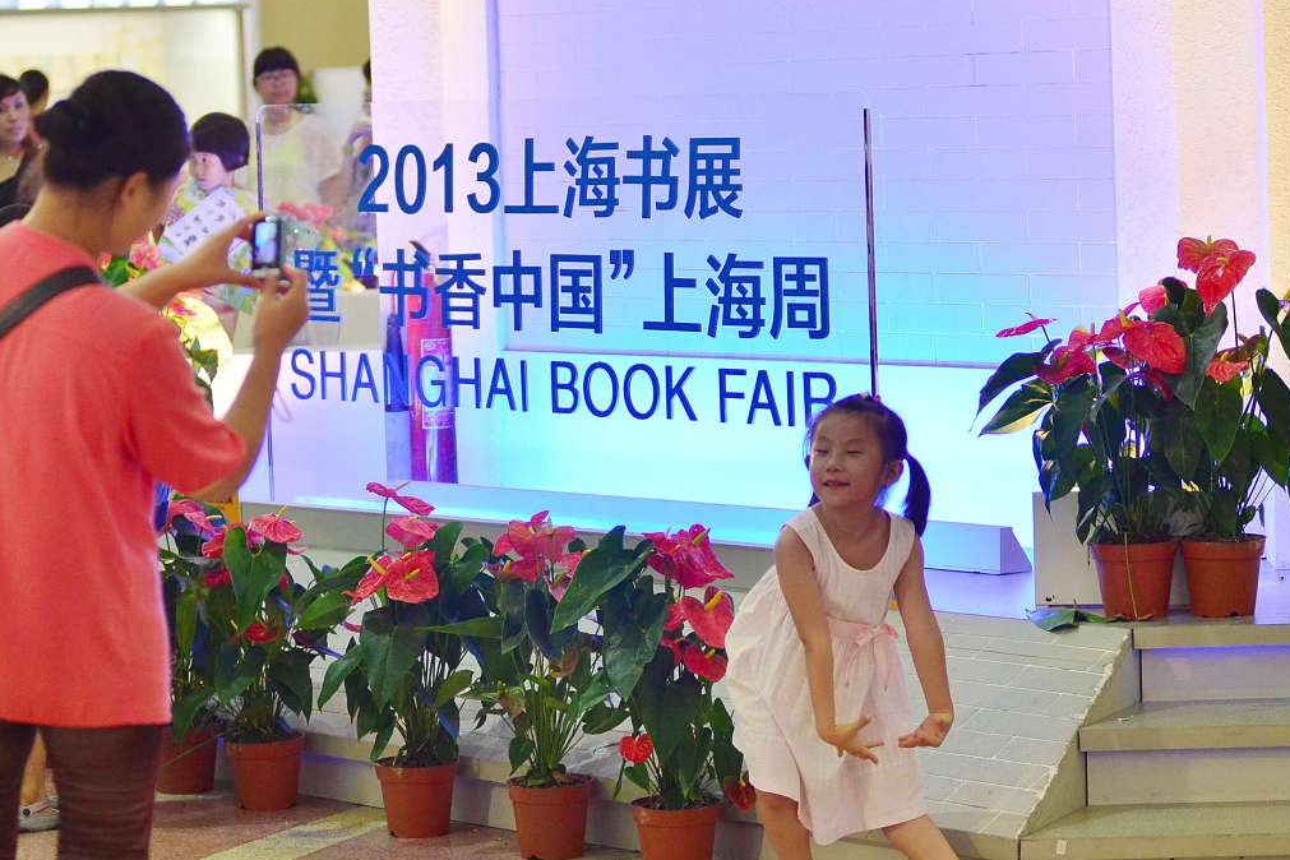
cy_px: 481
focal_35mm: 95
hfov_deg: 21.5
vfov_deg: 14.4
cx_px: 674
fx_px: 3404
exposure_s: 1/400
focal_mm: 80
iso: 1600
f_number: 2.8
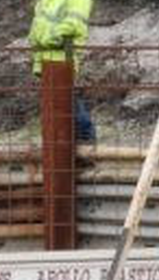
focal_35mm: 608
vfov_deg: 3.5
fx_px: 4536
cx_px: -224
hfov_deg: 2.0
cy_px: 410
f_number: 5.6
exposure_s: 1/500
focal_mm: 78
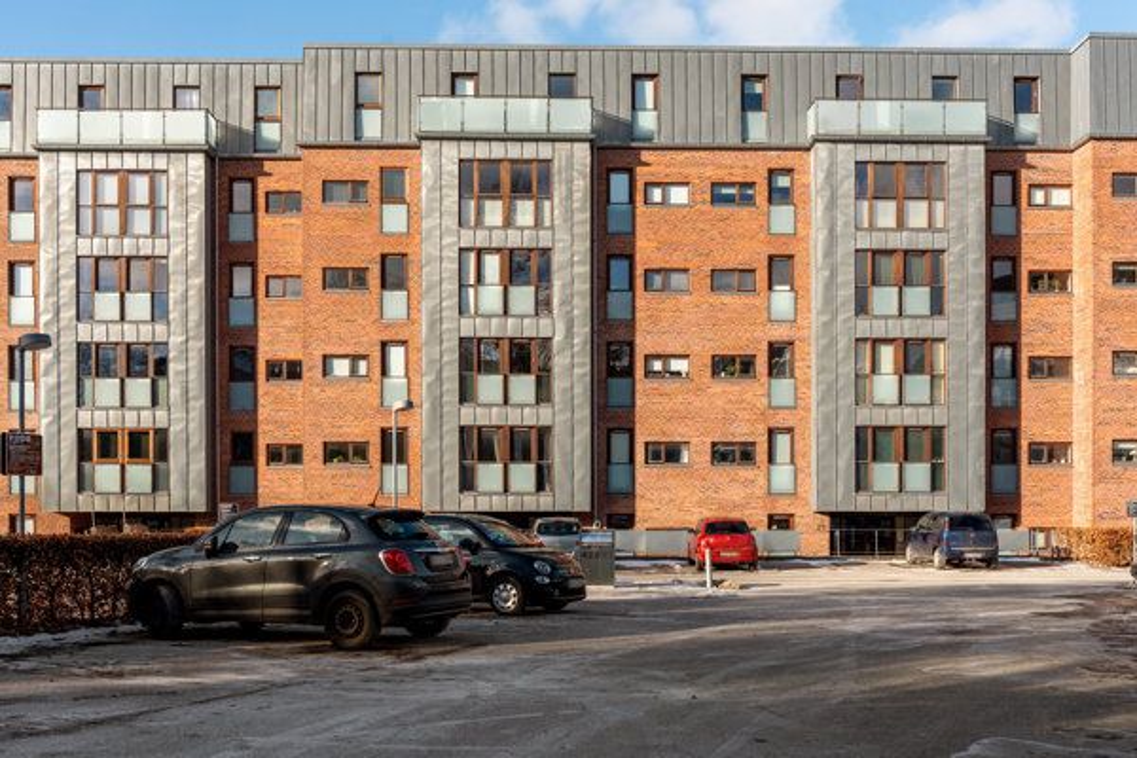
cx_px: 568
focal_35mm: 35
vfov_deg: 37.9
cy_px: 379
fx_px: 1105
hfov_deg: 54.4
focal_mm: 35
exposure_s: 1/200
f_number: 8
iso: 200
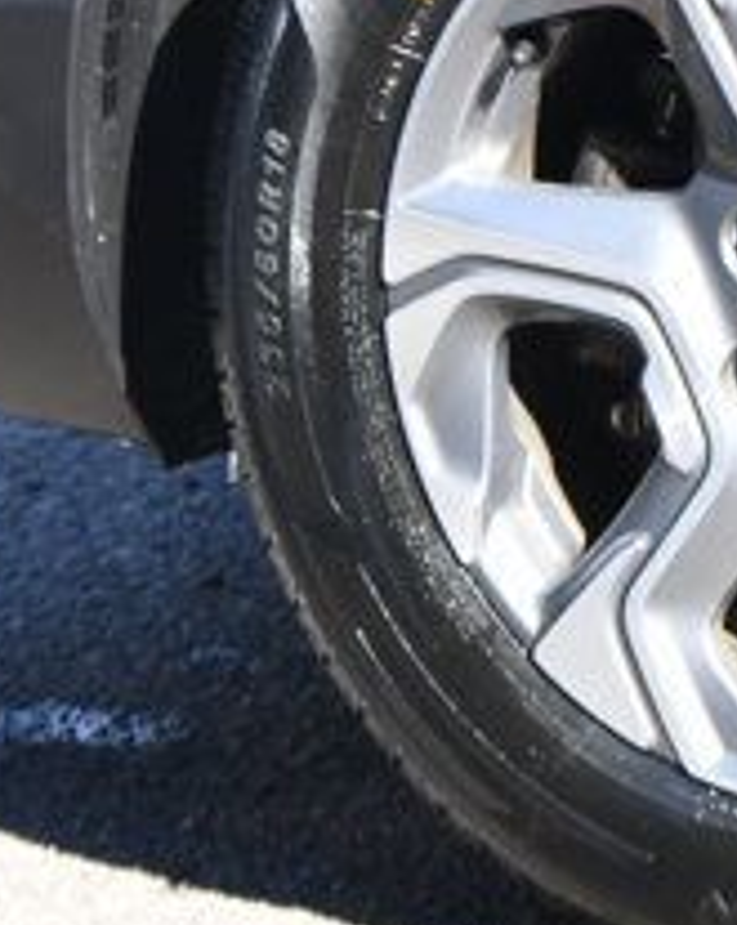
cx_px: 862
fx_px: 10083
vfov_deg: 5.2
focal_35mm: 369
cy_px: 194
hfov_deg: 4.2
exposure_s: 1/250
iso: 200
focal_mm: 85
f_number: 6.3
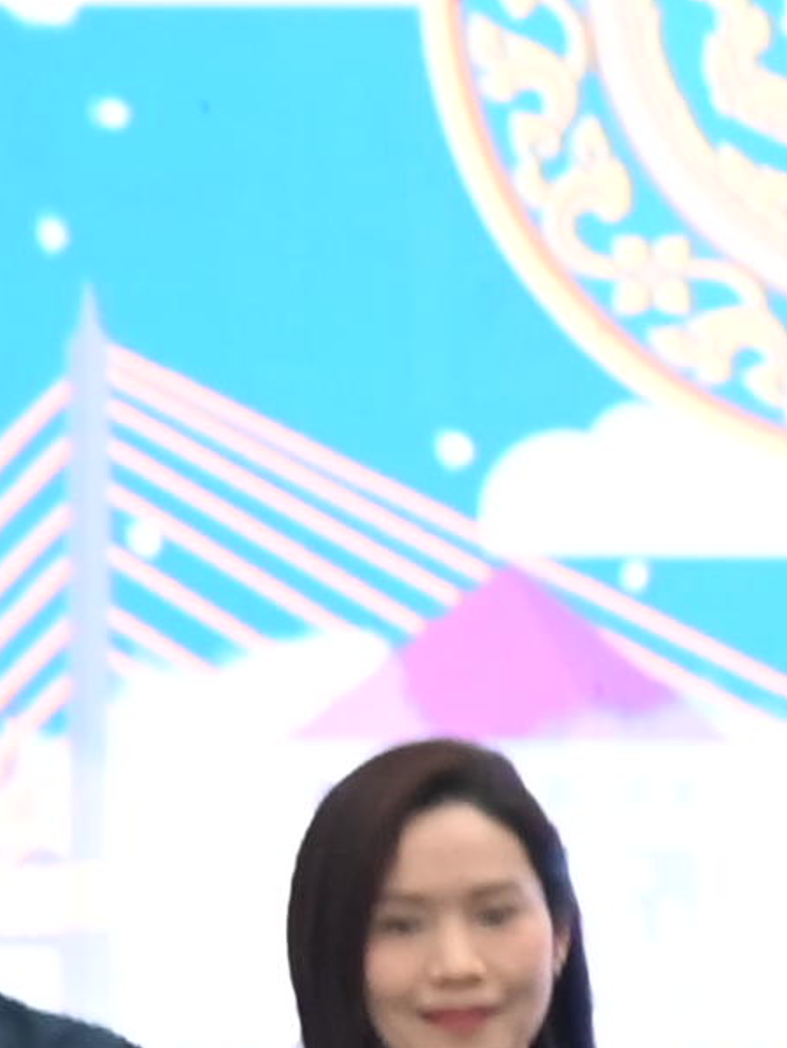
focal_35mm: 633
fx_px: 19182
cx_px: 2862
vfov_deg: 3.1
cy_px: 894
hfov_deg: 2.3
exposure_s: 1/100
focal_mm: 65
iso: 1400
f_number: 4
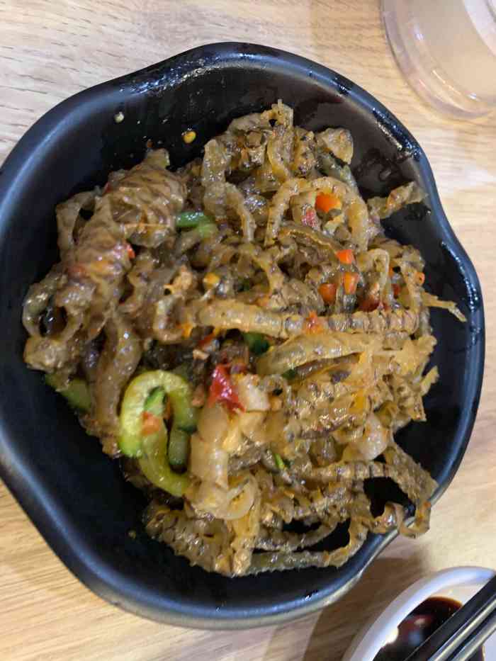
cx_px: 248
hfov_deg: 53.1
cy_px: 330
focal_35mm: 26
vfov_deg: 67.3
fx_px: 497
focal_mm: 4.25
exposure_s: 1/25
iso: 500
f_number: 1.8
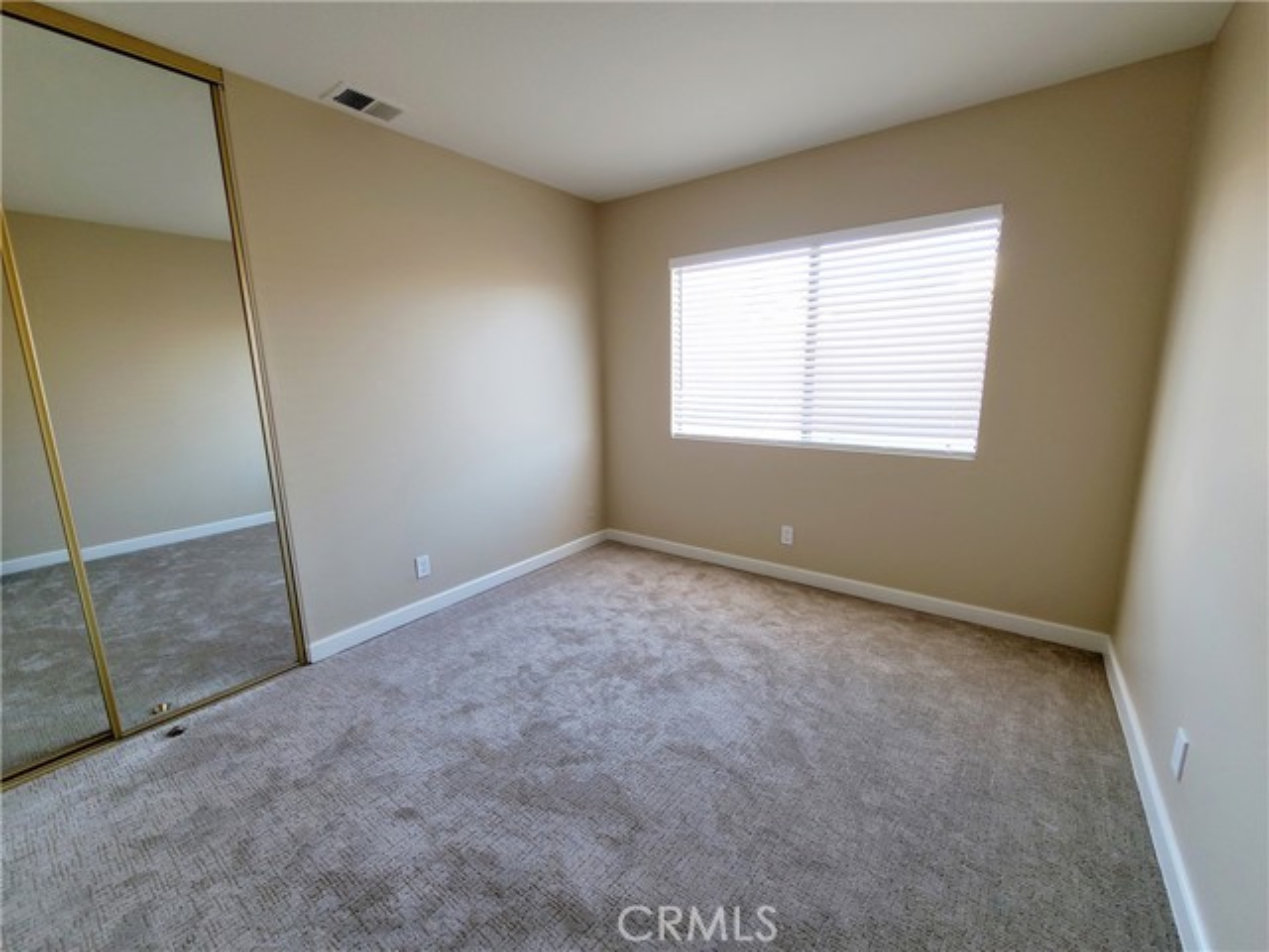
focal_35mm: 13
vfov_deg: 89.9
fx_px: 477
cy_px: 476
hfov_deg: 106.2
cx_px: 634
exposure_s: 1/60
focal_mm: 2.2
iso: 64
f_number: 2.2
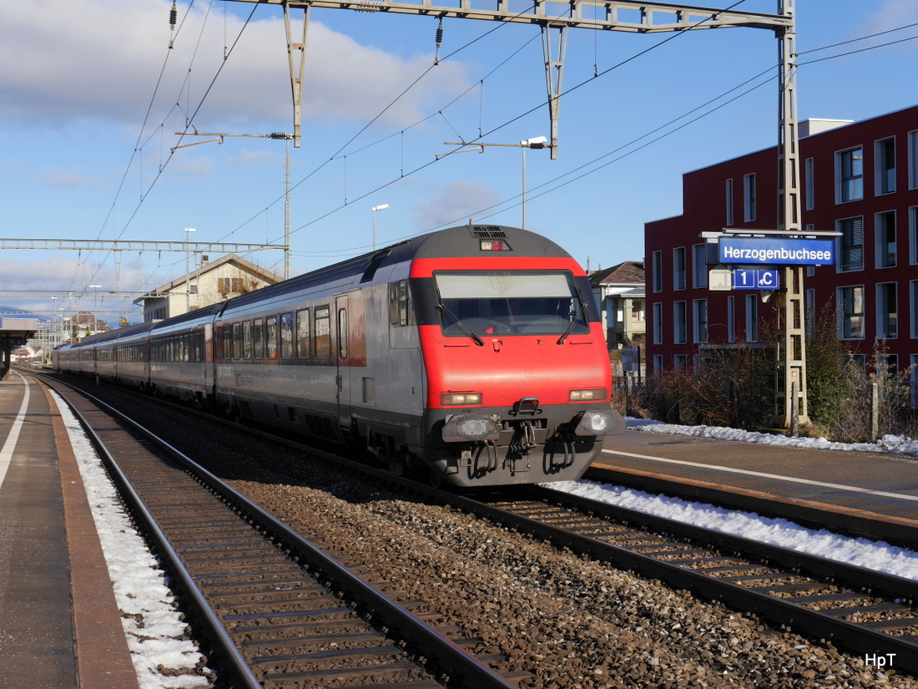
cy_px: 344
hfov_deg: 36.8
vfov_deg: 28.0
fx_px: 1379
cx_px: 459
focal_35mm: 52
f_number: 9
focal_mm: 26
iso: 160
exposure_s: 1/500
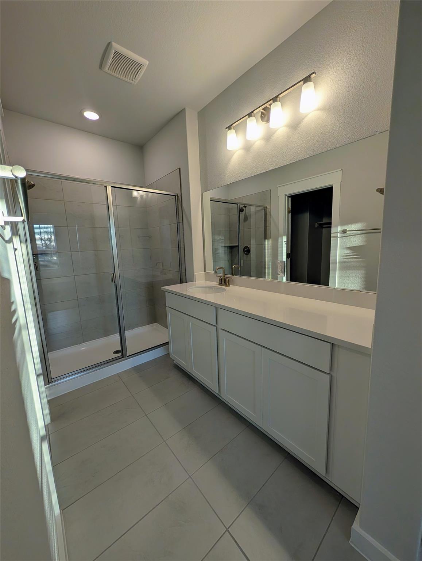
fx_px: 195
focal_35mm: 12
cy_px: 280
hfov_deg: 94.7
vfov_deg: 110.4
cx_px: 211
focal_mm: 2.02
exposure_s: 1/430
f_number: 1.7
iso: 64
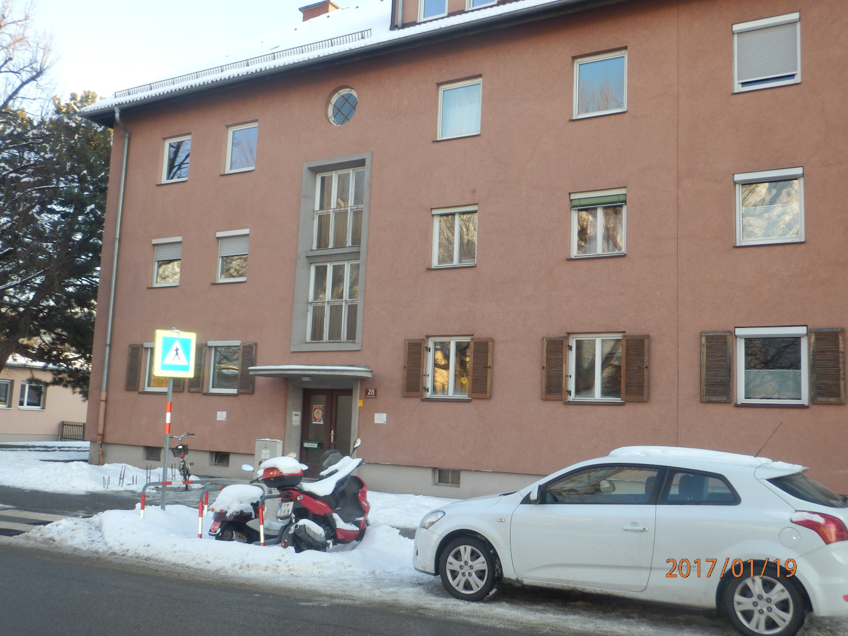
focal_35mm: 42
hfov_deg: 44.8
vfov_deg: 34.3
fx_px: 1029
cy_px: 318
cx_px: 424
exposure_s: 1/60
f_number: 4
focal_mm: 7.4
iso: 80
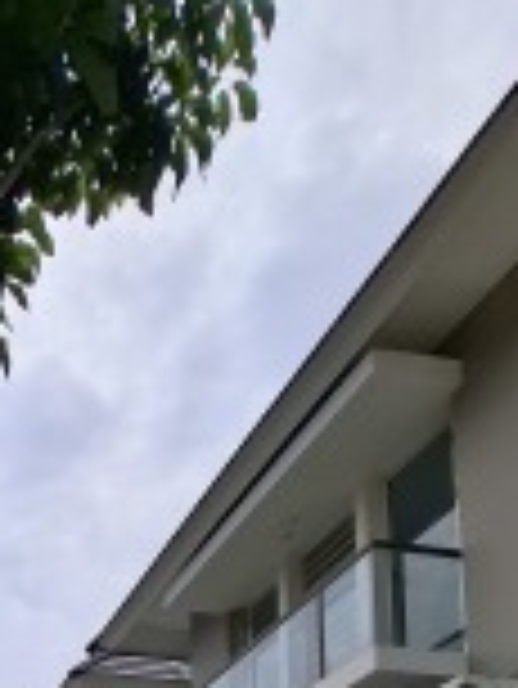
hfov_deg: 31.0
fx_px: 777
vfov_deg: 33.1
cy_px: 922
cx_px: -106
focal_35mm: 39
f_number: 2.2
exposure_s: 1/2941
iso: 40
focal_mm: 1.74
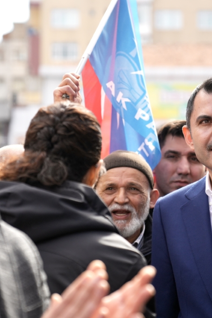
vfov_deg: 19.3
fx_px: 936
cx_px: 147
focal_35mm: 106
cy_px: 158
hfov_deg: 12.9
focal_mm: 70
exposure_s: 1/1600
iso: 320
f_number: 2.8
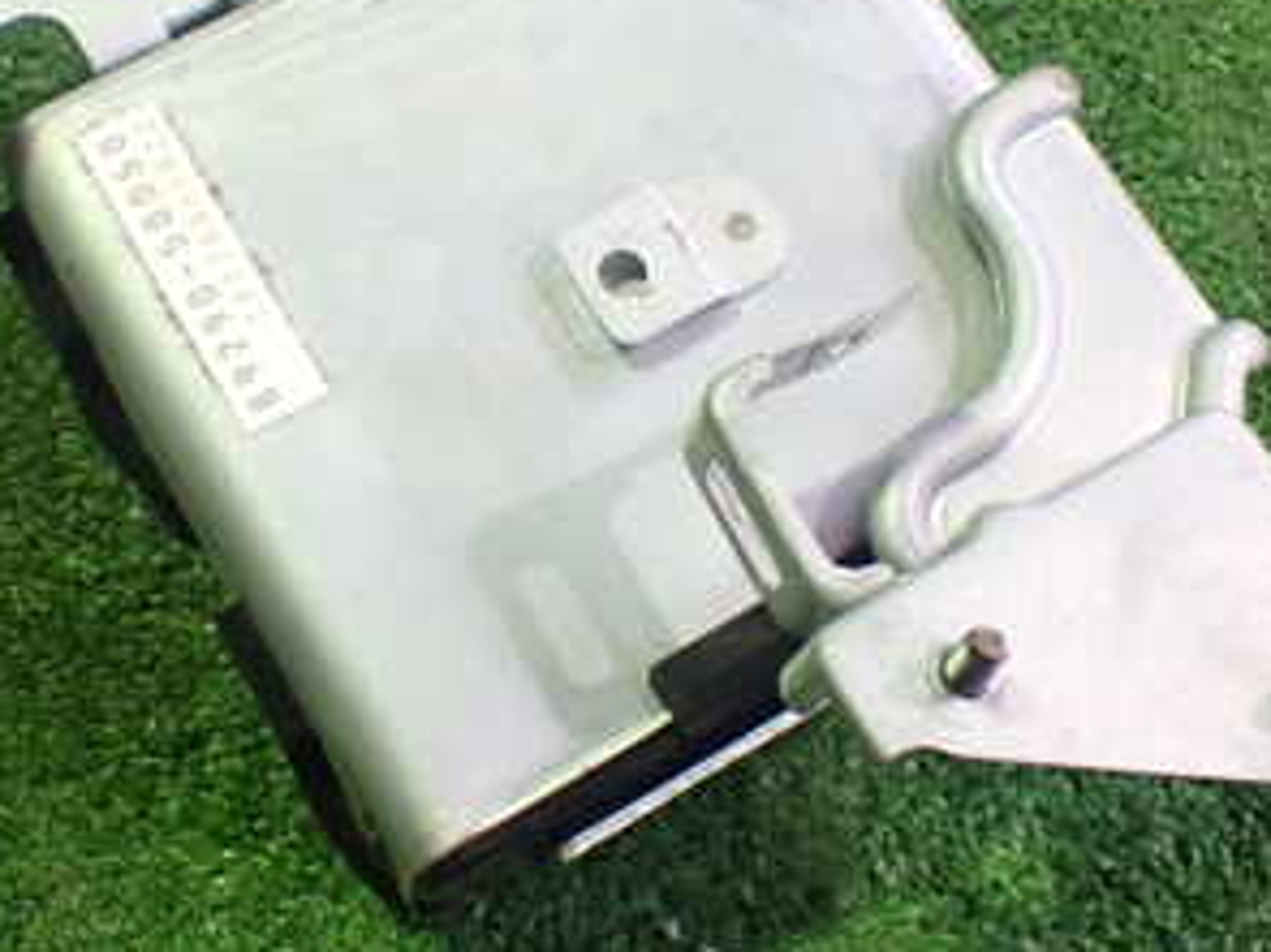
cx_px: 517
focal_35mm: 61
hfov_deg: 31.6
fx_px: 2239
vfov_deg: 23.9
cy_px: 353
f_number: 2.3
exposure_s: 1/60
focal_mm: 5.4
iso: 800
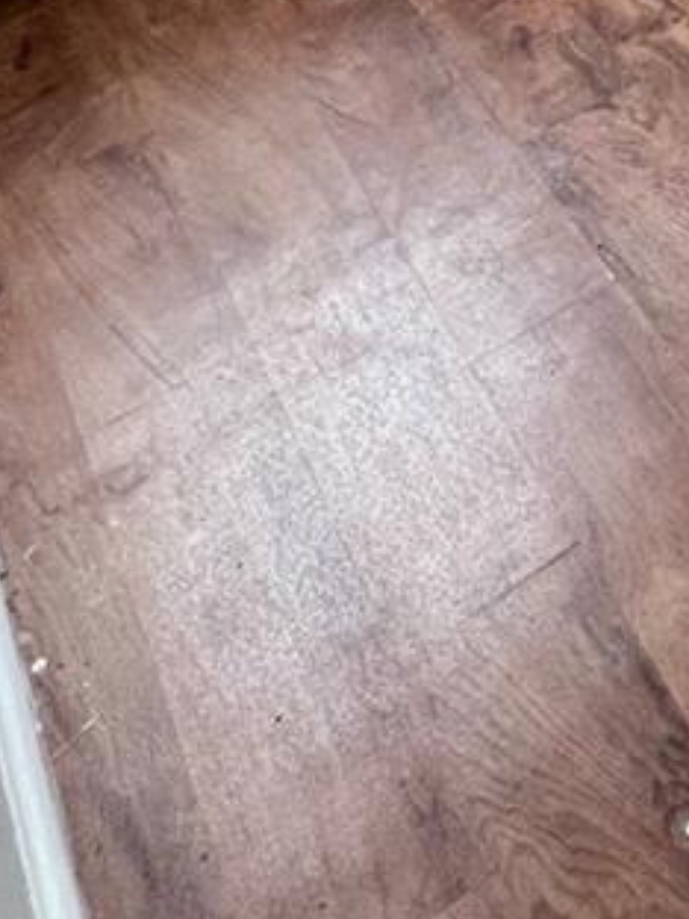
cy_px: -845
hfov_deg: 16.4
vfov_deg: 19.6
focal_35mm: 64
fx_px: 1698
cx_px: 1446
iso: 125
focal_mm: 1.57
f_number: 1.8
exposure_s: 1/99
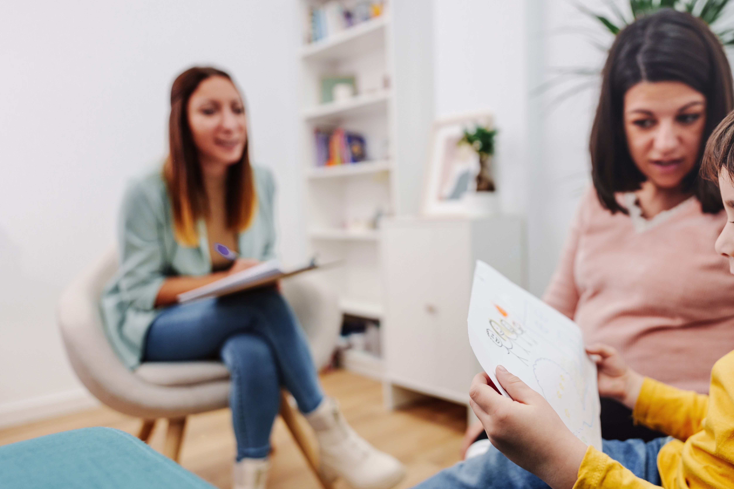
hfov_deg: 64.0
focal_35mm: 28
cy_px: 274
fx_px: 571
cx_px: 481
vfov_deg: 46.3
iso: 250
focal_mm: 20
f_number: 1.8
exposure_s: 1/280
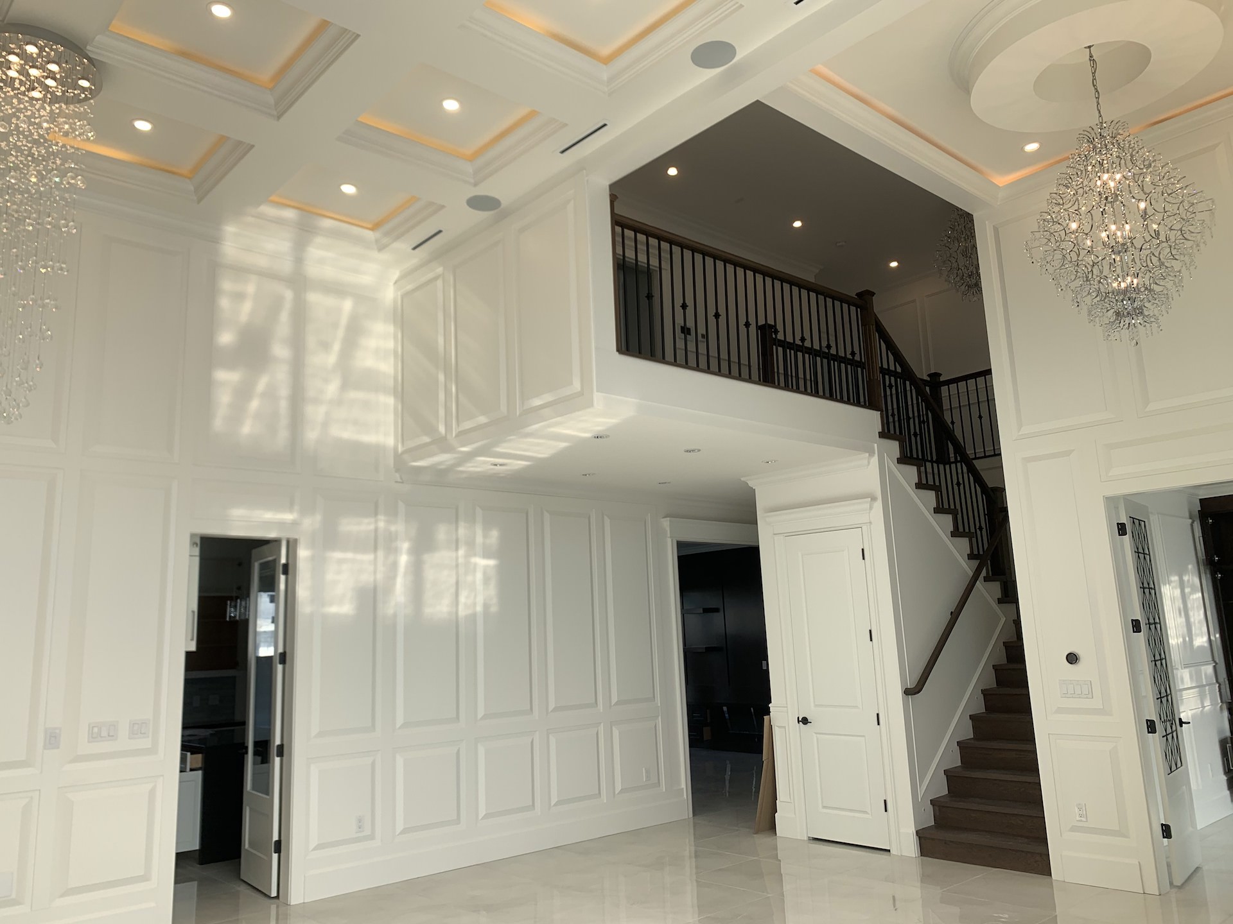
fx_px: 926
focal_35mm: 26
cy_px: 462
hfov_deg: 67.3
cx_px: 616
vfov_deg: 53.1
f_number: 1.8
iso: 25
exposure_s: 1/345
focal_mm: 4.25
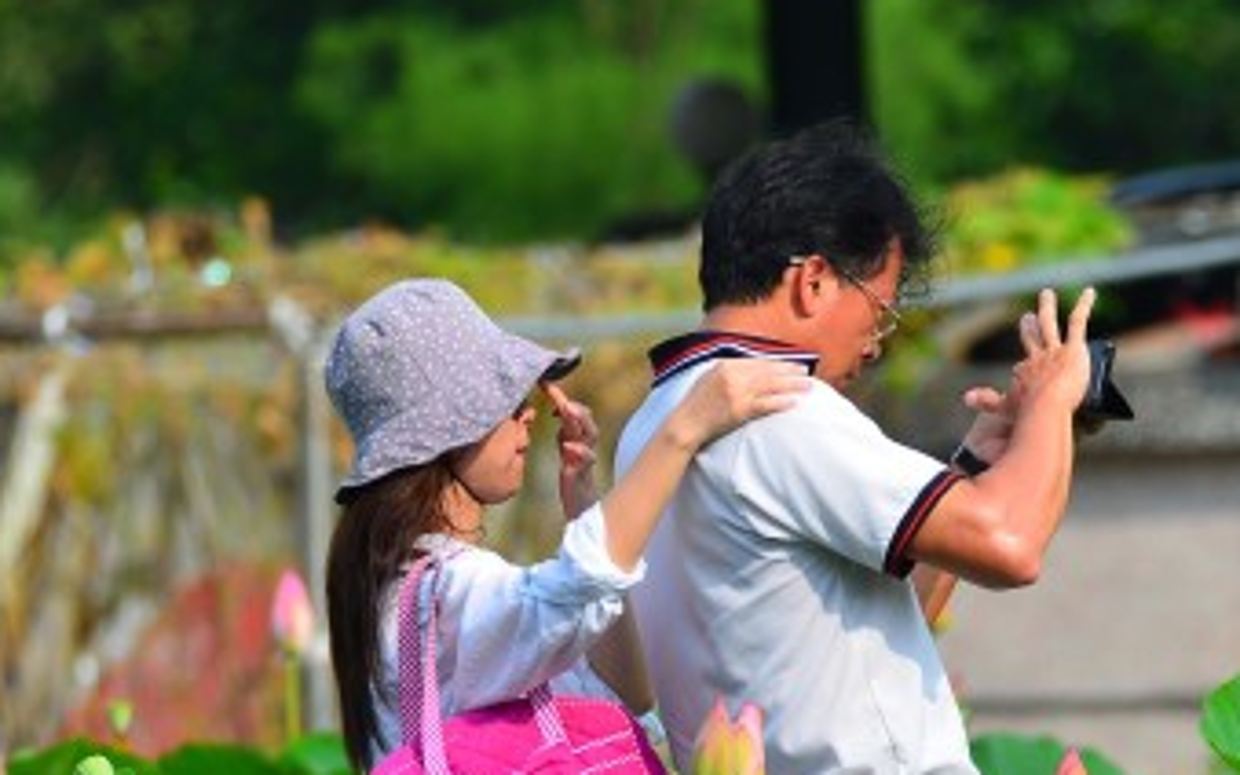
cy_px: 607
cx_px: 977
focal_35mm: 863
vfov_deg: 1.5
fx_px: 29169
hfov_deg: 2.4
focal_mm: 300
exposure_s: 1/400
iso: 100
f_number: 5.6
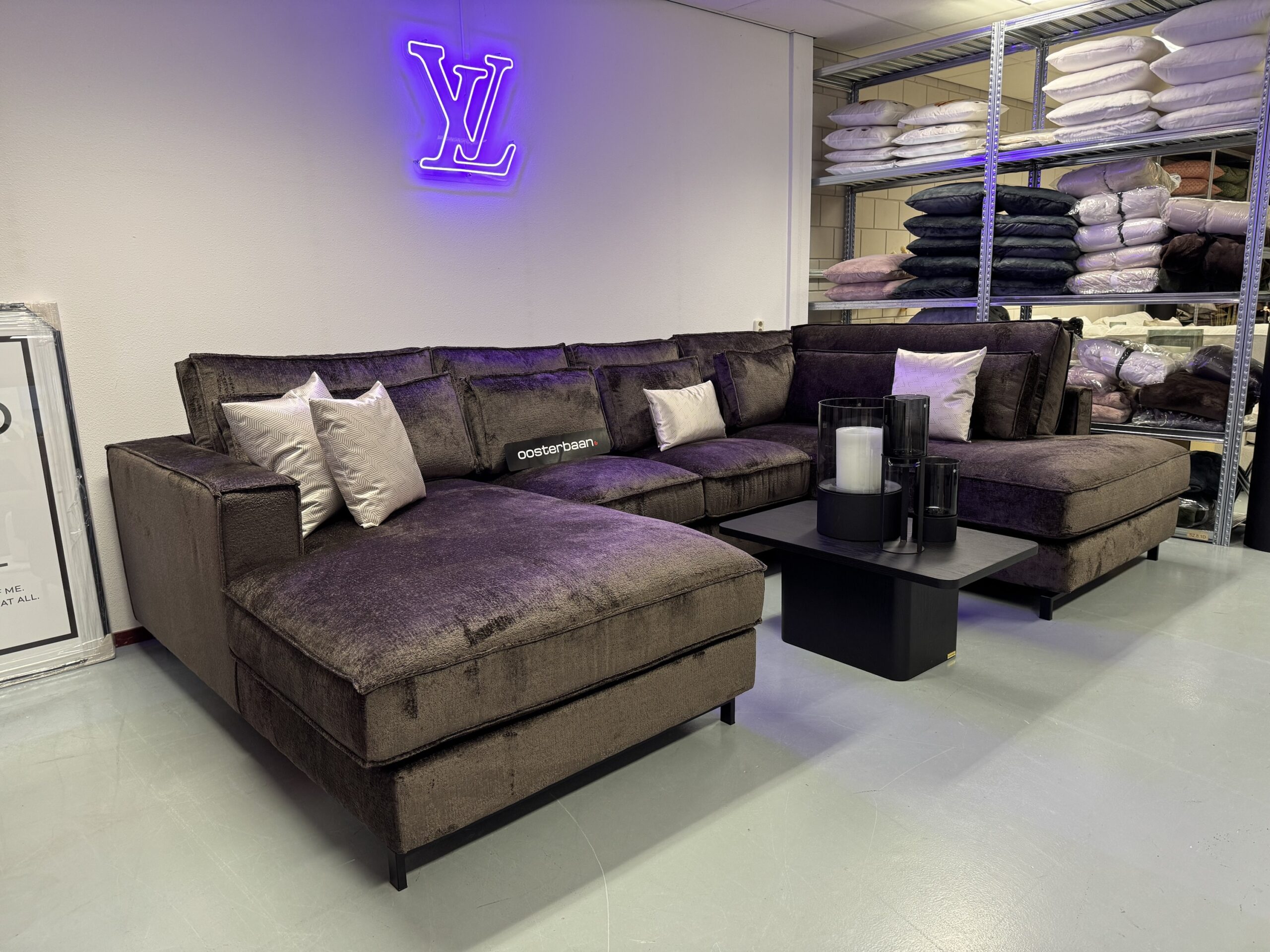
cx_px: 635
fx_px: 881
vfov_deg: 56.8
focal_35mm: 24
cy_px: 476
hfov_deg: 71.6
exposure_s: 1/50
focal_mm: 6.76
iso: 160
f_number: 1.78
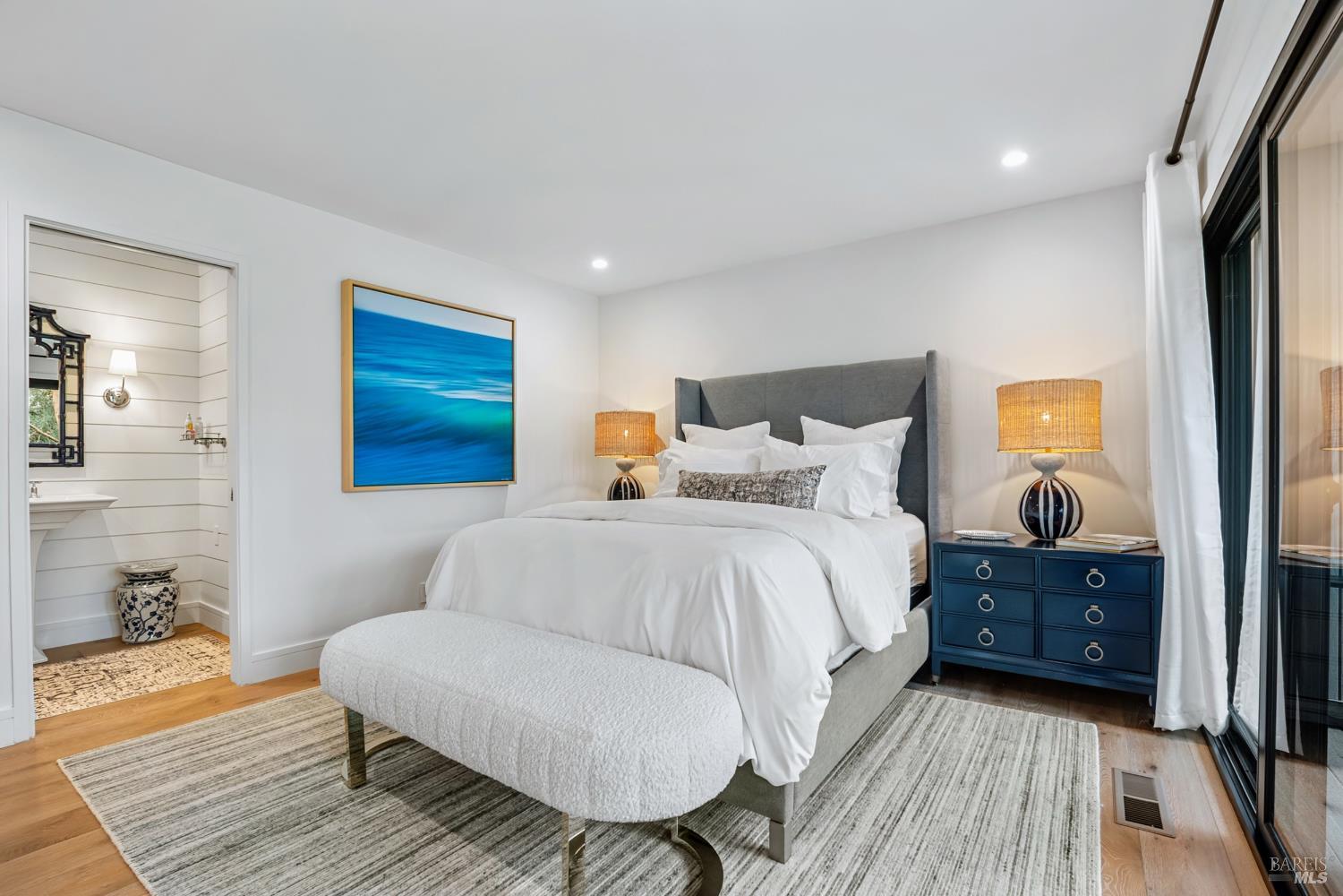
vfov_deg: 77.3
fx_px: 560
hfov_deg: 100.4
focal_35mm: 15
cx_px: 672
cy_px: 448
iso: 320
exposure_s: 1
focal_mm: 10
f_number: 9
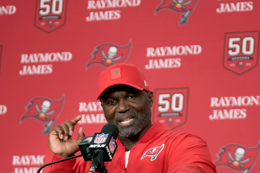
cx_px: 131
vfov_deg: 9.0
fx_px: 1098
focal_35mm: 152
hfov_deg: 13.5
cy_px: 86
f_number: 2.8
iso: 1000
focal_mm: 100
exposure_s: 1/320
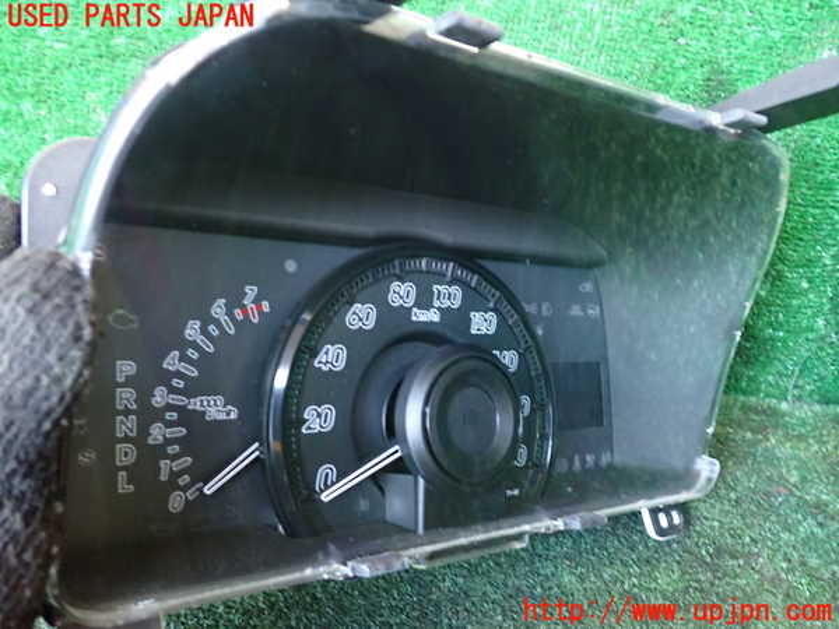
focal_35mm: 30
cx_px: 420
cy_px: 314
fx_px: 727
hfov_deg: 60.0
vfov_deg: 46.8
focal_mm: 5.4
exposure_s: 1/15
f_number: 2.3
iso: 800
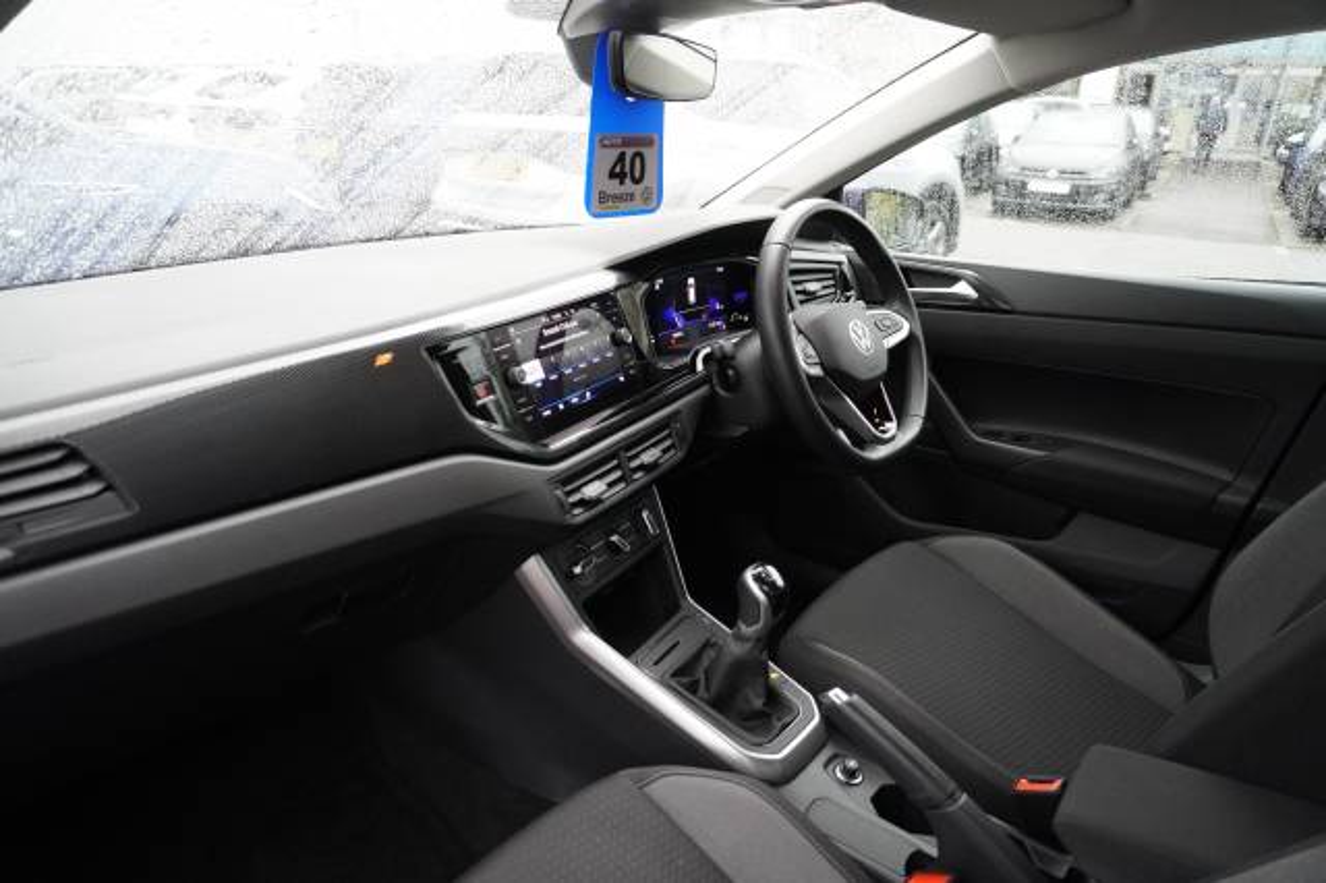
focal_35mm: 24
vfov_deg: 53.1
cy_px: 442
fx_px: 884
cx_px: 663
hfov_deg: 73.8
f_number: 3.5
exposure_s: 1/160
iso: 3200
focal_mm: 16
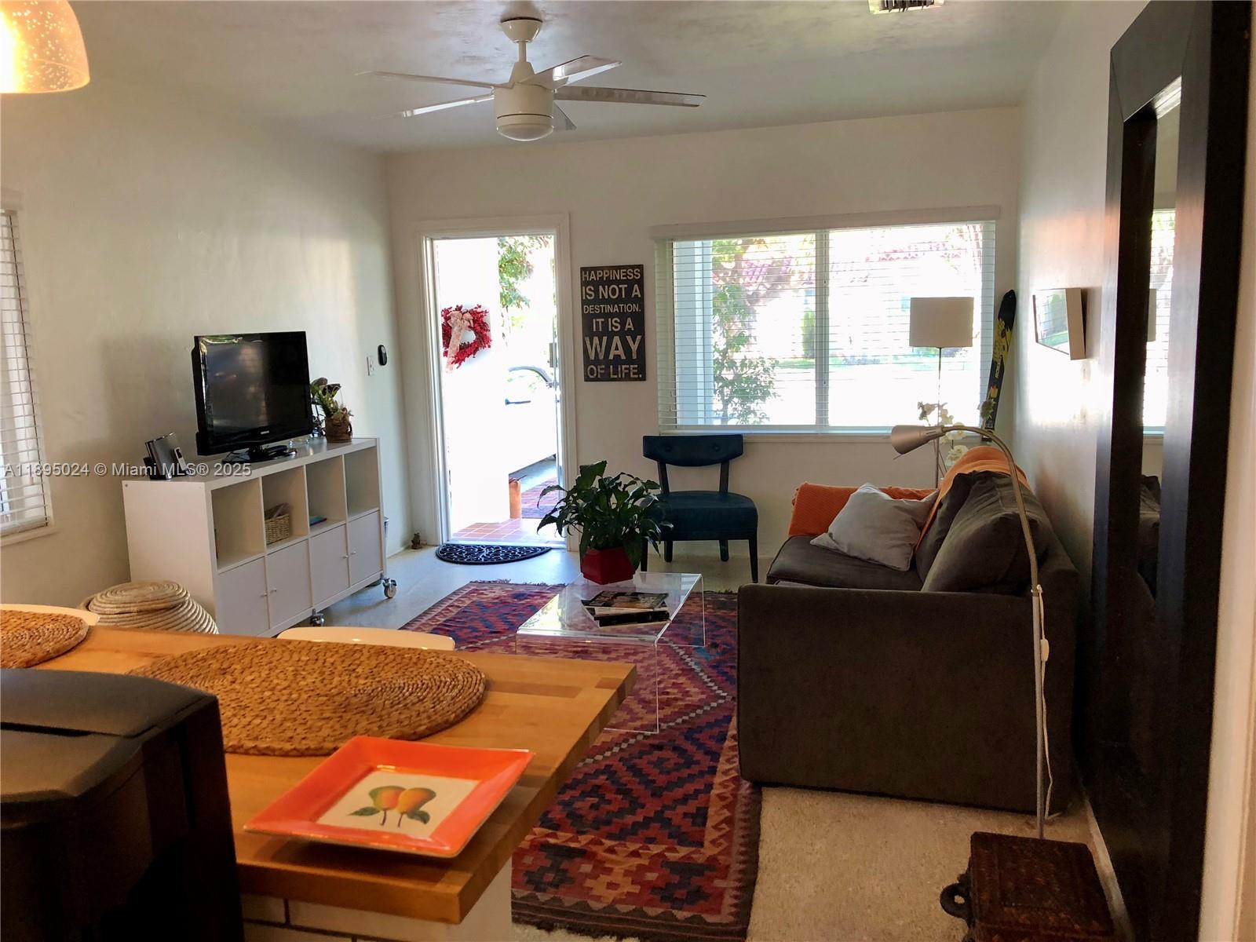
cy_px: 471
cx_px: 628
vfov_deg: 49.7
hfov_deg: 63.4
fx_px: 1016
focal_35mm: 28
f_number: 1.8
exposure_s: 1/30
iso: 32
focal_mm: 3.99
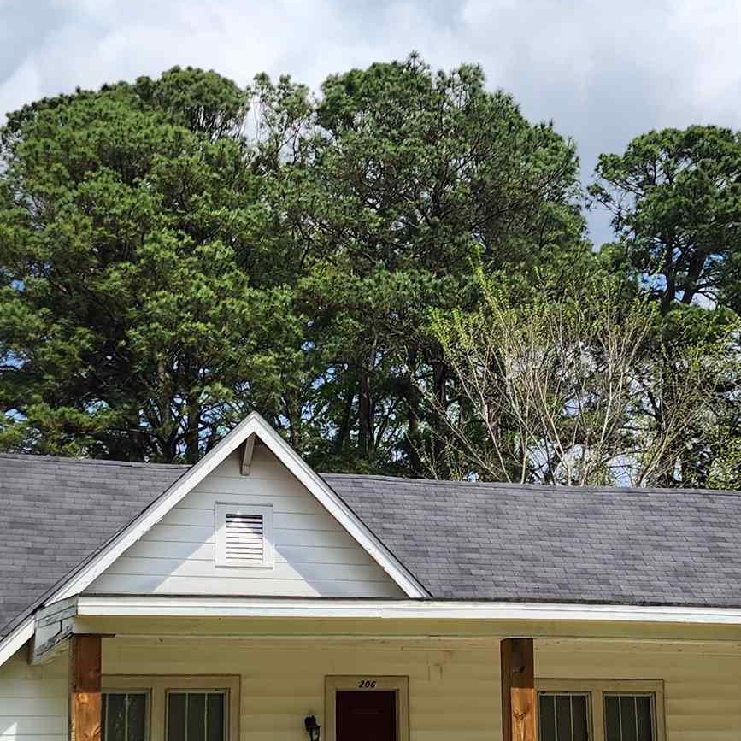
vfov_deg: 23.9
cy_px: 509
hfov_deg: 23.9
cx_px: 479
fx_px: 1744
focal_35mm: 72
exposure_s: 1/1663
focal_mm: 6.4
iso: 12
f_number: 1.8
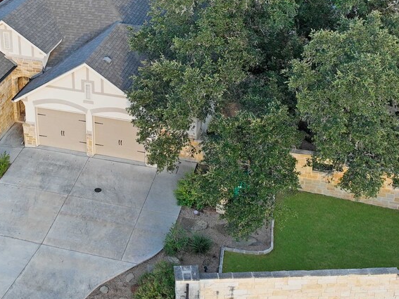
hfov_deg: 31.5
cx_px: 138
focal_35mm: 61
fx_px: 703
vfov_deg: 23.3
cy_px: 23
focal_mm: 12.29
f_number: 2.8
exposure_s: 1/400
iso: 170
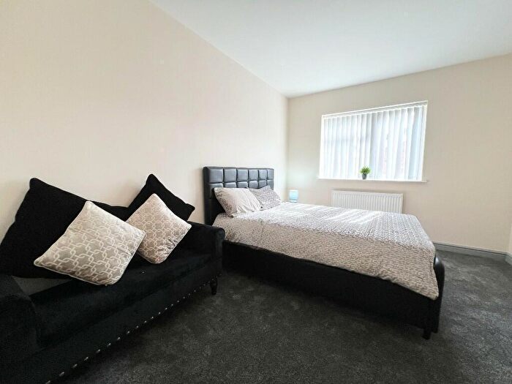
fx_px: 192
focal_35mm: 13
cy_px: 192
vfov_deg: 89.9
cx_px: 256
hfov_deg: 106.2
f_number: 1.8
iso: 64
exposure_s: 1/100
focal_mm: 1.57
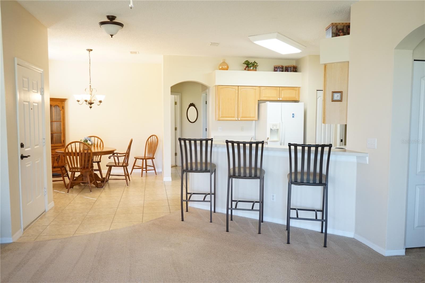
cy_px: 142
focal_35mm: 28
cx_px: 212
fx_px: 330
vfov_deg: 46.4
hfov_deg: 65.5
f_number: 5.6
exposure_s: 1/60
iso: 2000
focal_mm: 28
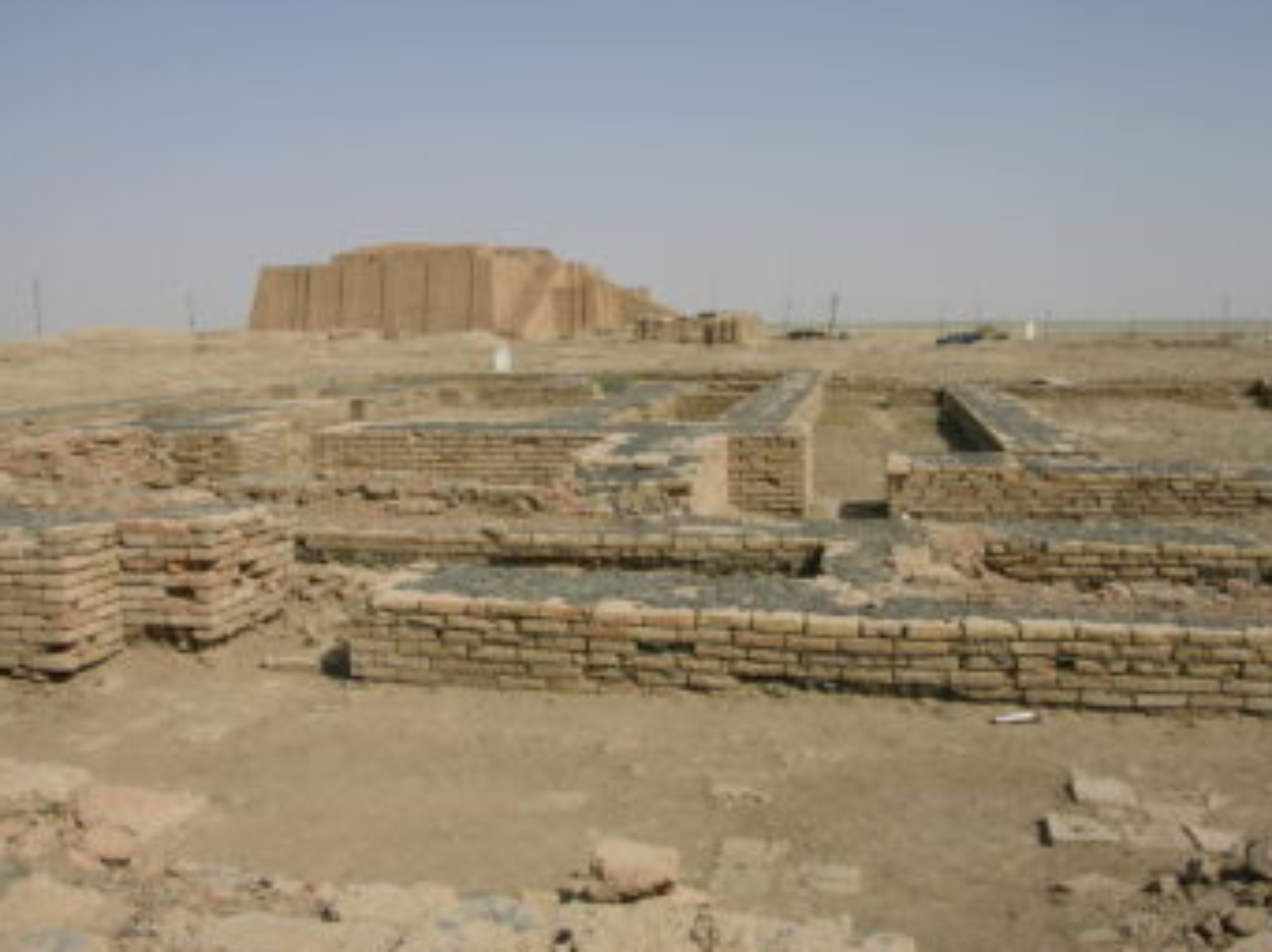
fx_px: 1321
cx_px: 634
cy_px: 472
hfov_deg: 51.4
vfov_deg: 39.6
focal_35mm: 36
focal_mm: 8.9
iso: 50
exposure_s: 1/250
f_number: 8
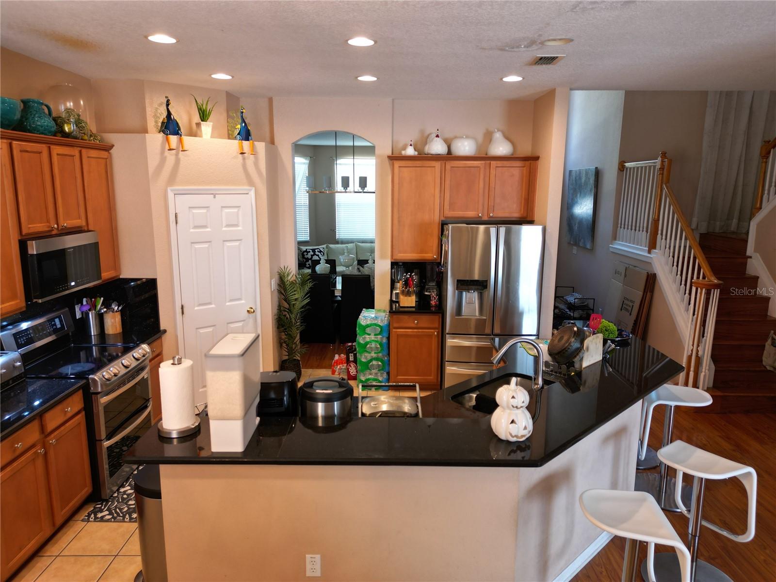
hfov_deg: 71.6
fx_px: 538
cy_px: 291
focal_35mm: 24
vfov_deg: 56.8
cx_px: 388
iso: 100
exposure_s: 1/20
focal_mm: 6.72
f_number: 1.7
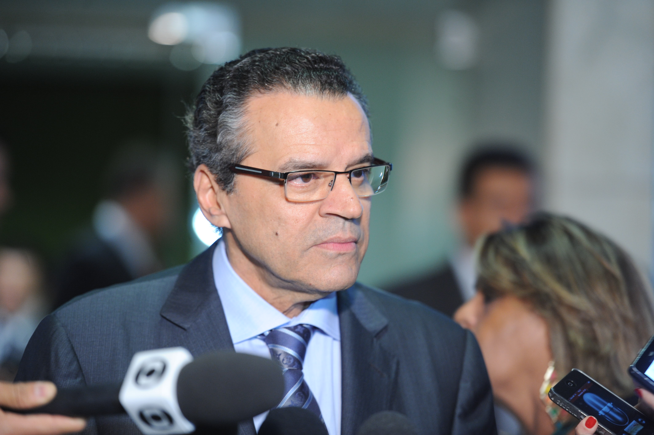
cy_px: 218
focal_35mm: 180
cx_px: 327
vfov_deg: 7.6
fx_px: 3268
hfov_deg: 11.4
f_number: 2.8
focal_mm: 180
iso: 1250
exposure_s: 1/80
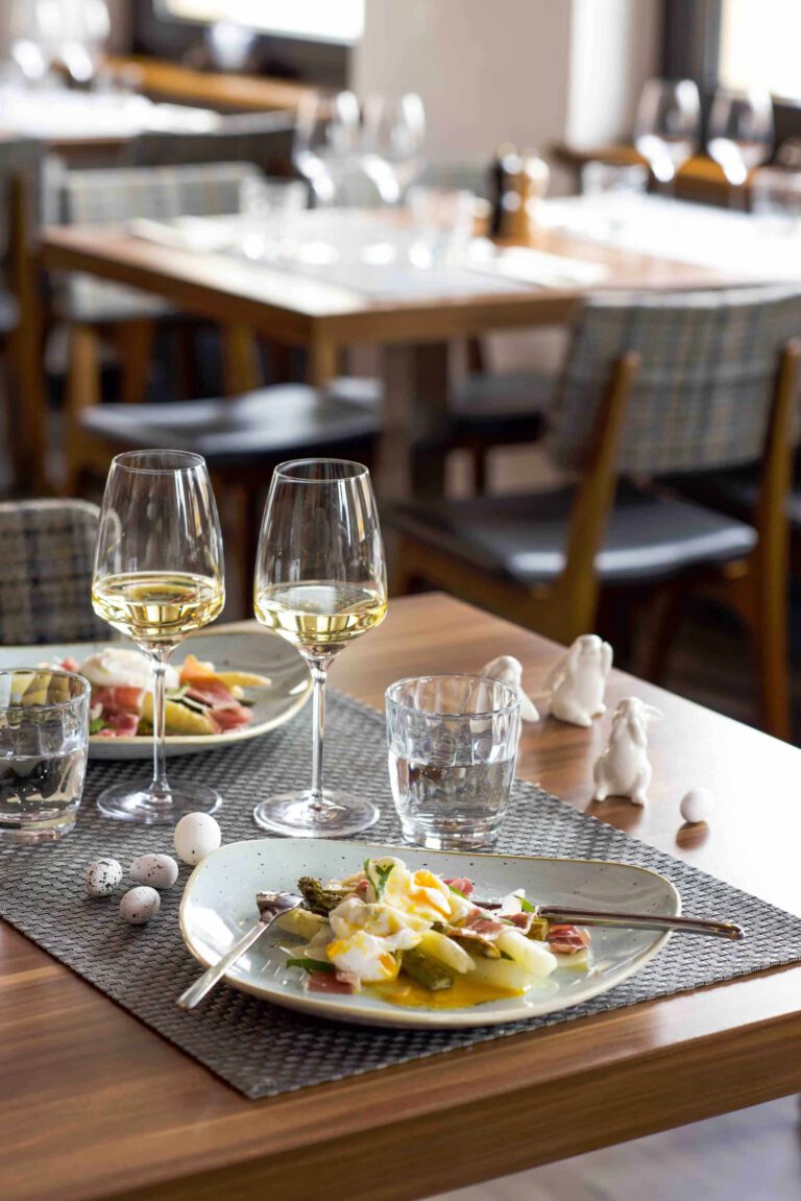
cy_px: 600
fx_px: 2835
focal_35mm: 85
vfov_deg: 23.9
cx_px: 400
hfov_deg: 16.1
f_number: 4.5
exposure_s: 1/10
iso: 100
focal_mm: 85
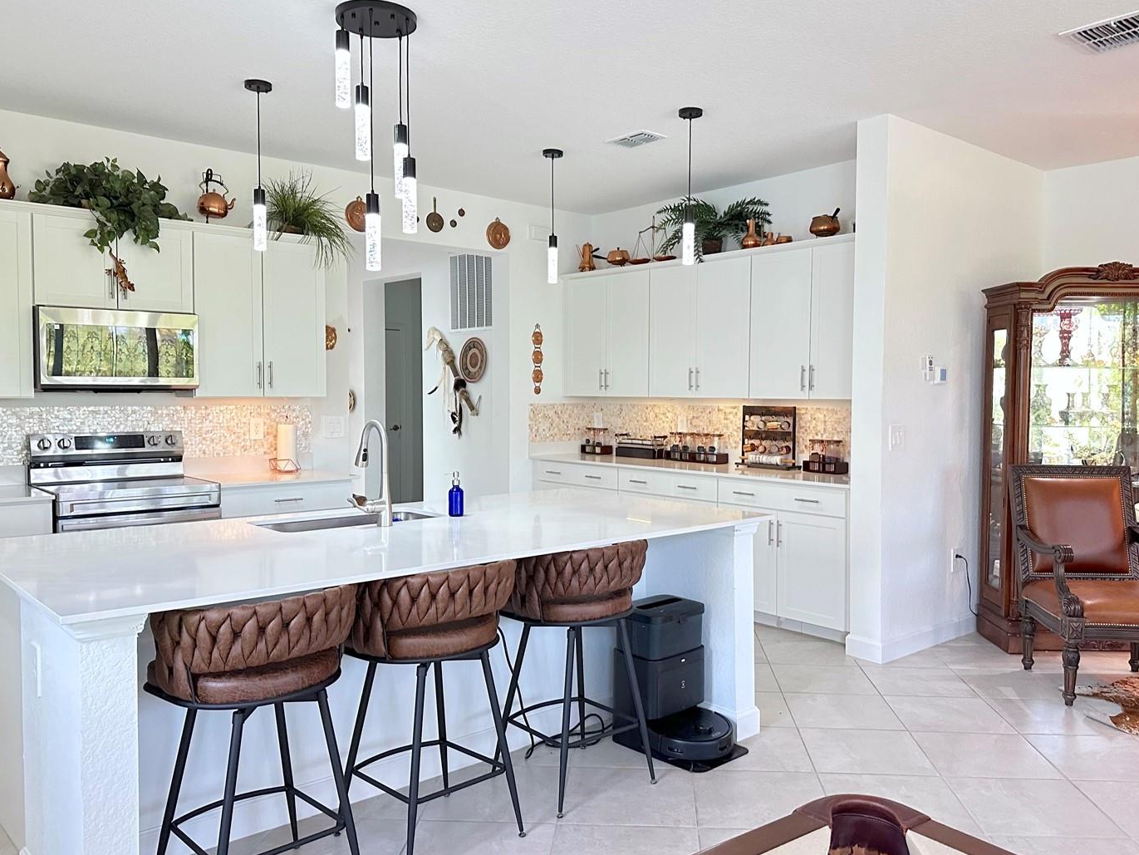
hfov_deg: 63.4
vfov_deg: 49.8
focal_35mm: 28
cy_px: 438
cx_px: 606
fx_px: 922
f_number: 1.78
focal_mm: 6.86
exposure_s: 1/60
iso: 500
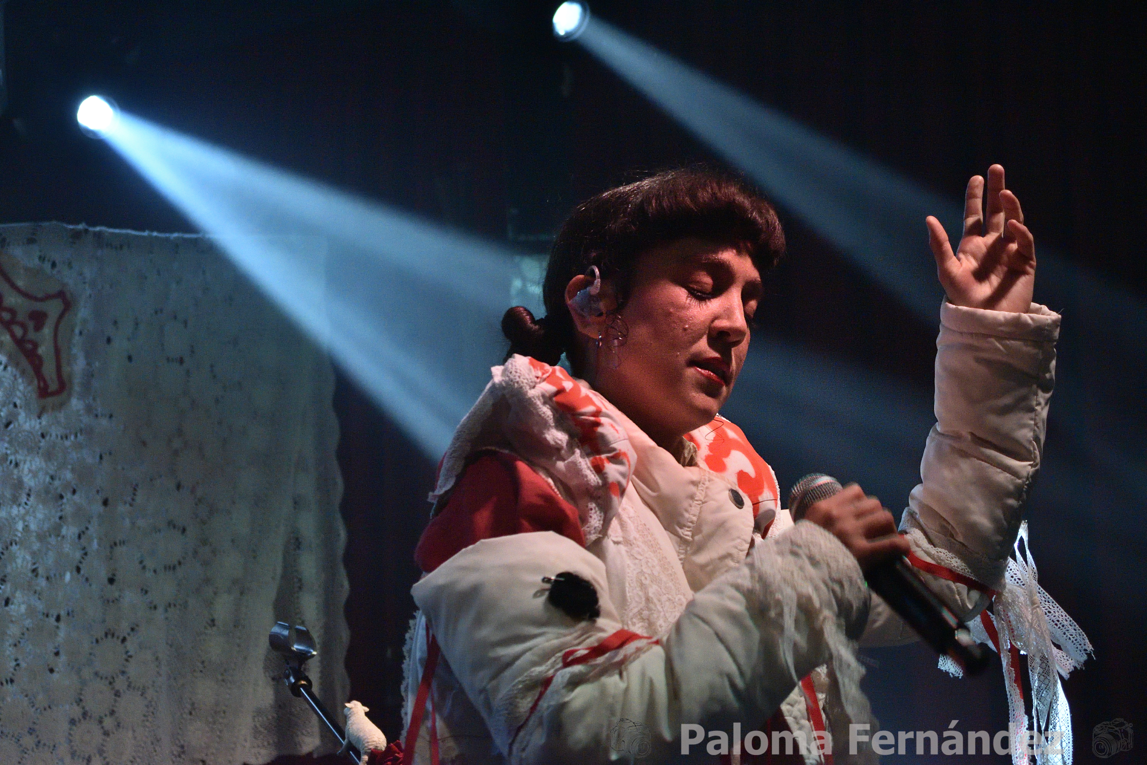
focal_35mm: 99
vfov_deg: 13.8
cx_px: 574
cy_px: 382
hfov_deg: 20.6
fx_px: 3154
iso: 1600
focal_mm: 66
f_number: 5.3
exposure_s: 1/125
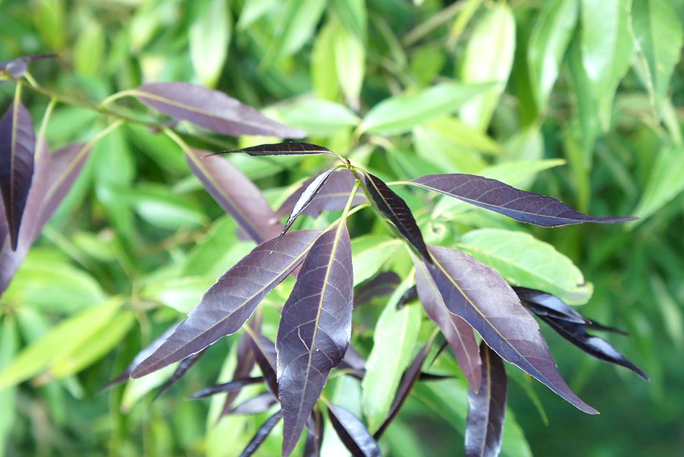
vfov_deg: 25.2
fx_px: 1020
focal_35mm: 54
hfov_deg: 37.1
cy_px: 260
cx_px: 329
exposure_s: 1/50
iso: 320
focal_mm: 27
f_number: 4
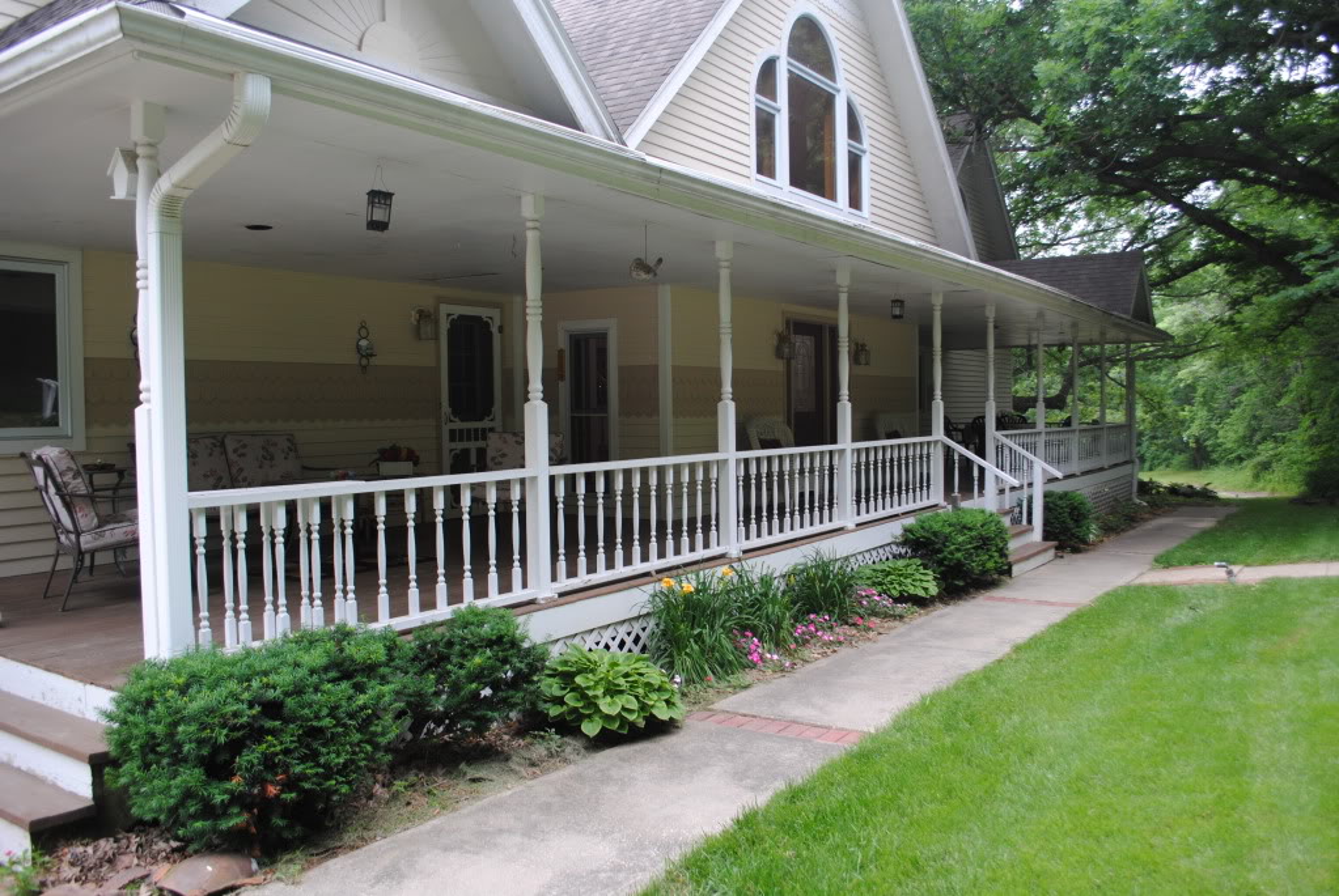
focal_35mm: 27
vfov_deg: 48.1
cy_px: 448
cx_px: 670
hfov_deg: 67.3
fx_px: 1006
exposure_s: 1/80
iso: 200
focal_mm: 18
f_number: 4.5
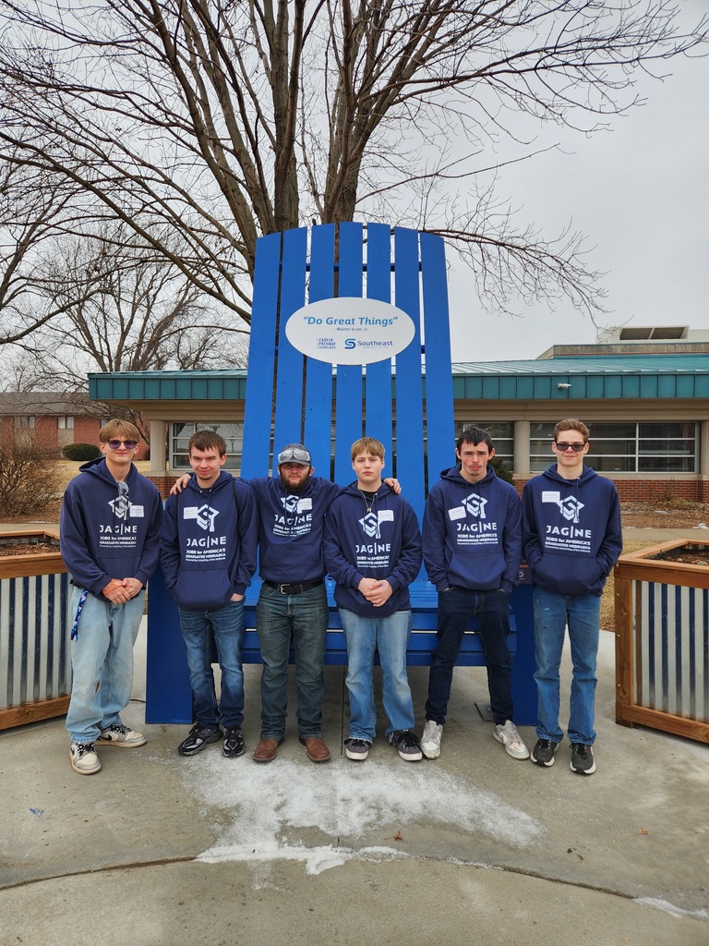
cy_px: 473
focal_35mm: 23
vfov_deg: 73.9
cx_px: 354
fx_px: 628
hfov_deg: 58.9
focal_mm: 5.4
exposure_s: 1/227
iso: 20
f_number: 1.8
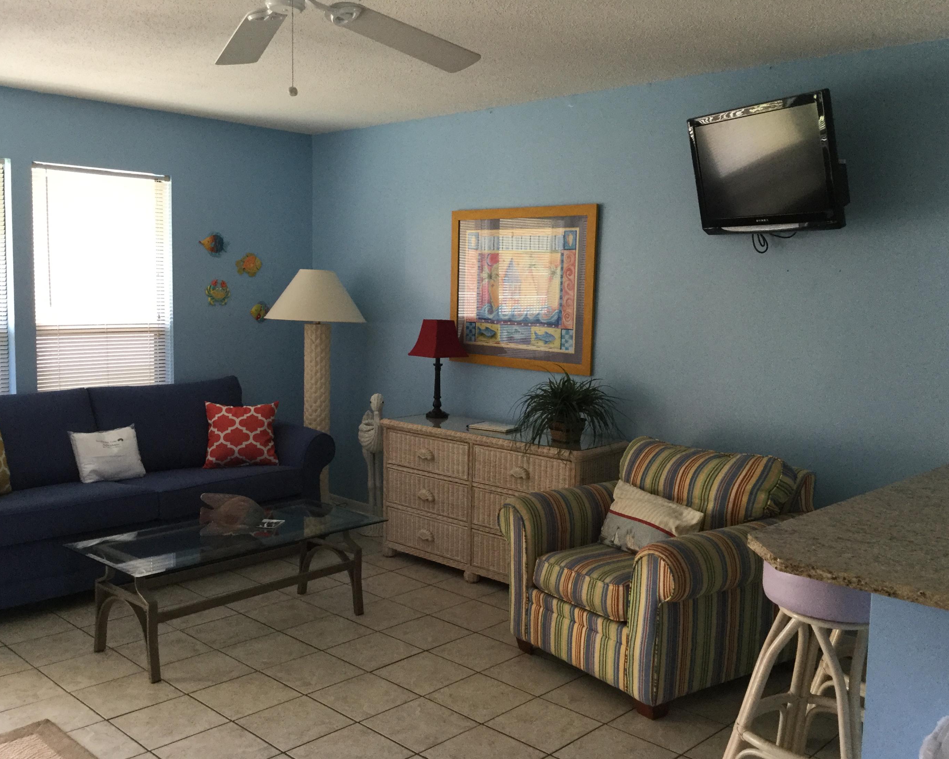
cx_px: 476
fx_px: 927
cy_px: 386
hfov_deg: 54.2
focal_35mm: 33
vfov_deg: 44.5
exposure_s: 1/30
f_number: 2.4
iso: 40
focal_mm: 3.3
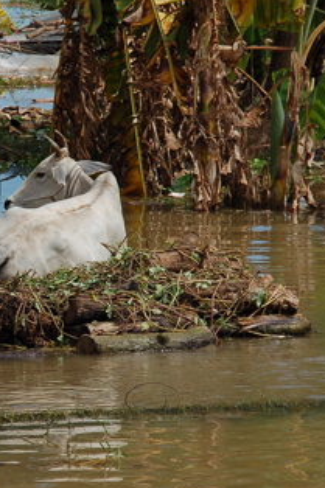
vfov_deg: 6.8
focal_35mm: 305
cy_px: 244
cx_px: -9
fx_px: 4134
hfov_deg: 4.5
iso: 200
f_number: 10
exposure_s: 1/320
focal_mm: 116
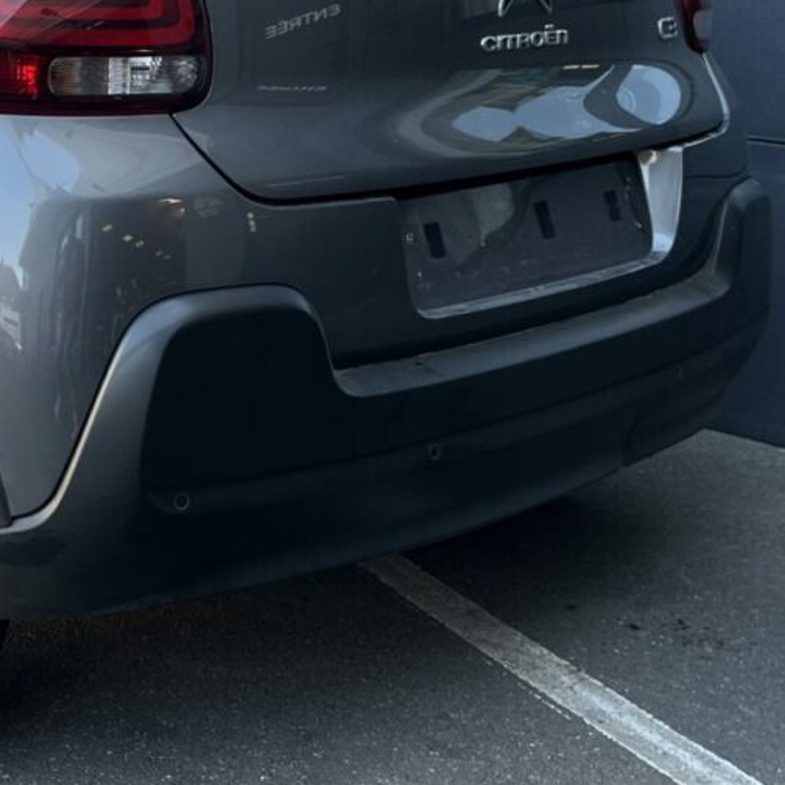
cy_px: 132
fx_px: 1796
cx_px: -36
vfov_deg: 24.2
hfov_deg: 23.4
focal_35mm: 70
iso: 32
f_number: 1.6
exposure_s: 1/122
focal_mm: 5.1
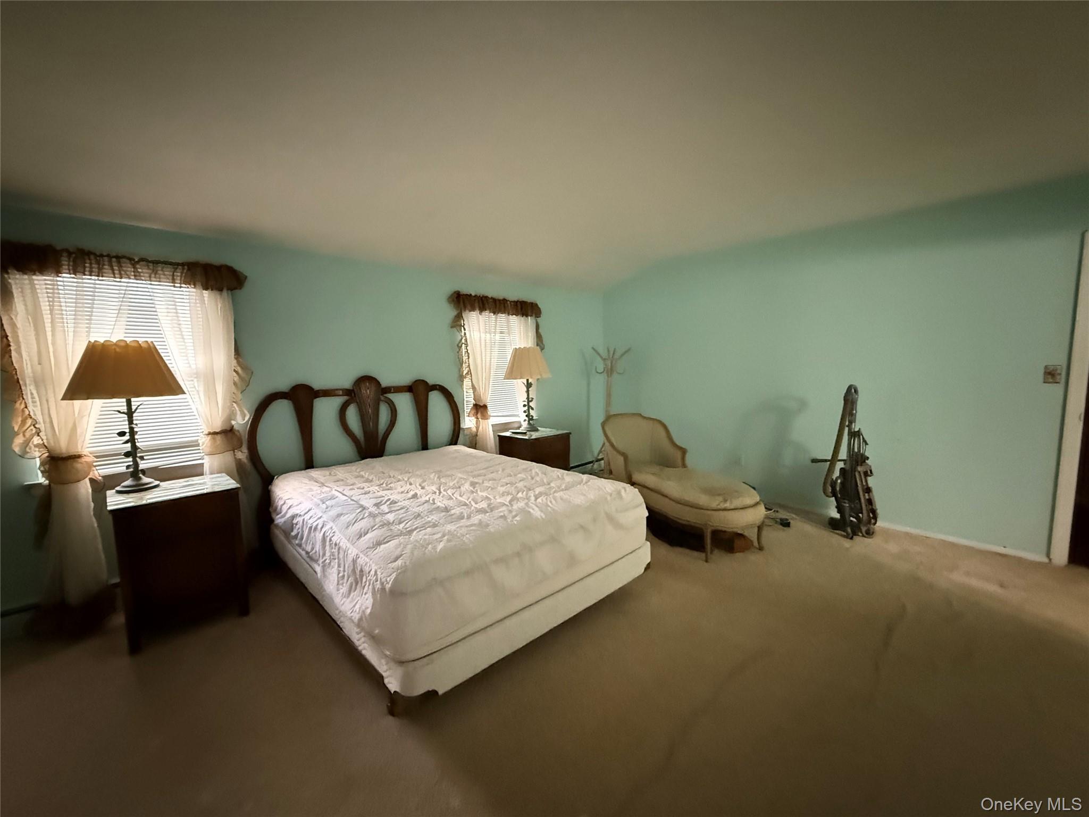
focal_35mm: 14
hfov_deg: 102.1
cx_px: 544
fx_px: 440
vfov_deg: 85.7
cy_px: 408
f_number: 2.2
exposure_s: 1/40
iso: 1250
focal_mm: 2.22
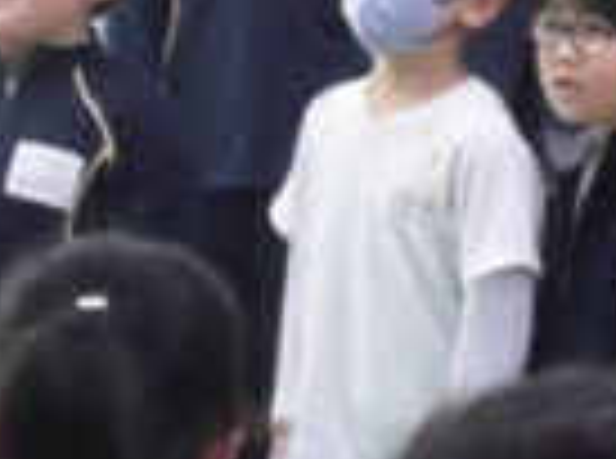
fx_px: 5591
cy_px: 151
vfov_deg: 4.7
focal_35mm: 315
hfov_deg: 6.3
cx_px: 513
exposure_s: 1/60
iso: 800
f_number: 6.3
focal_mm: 15.4
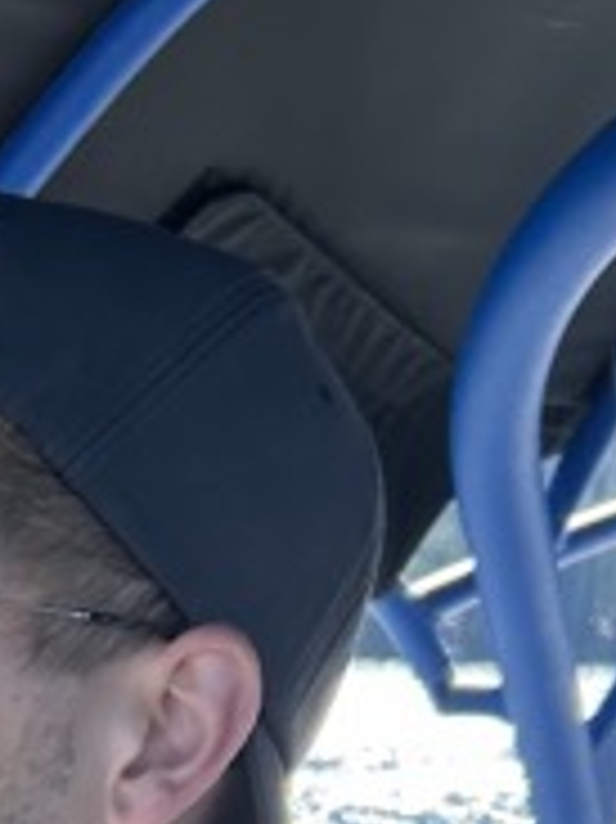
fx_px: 2162
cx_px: -247
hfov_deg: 15.2
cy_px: 1283
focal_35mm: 91
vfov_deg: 18.7
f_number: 1.5
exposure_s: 1/1196
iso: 50
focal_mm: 5.7
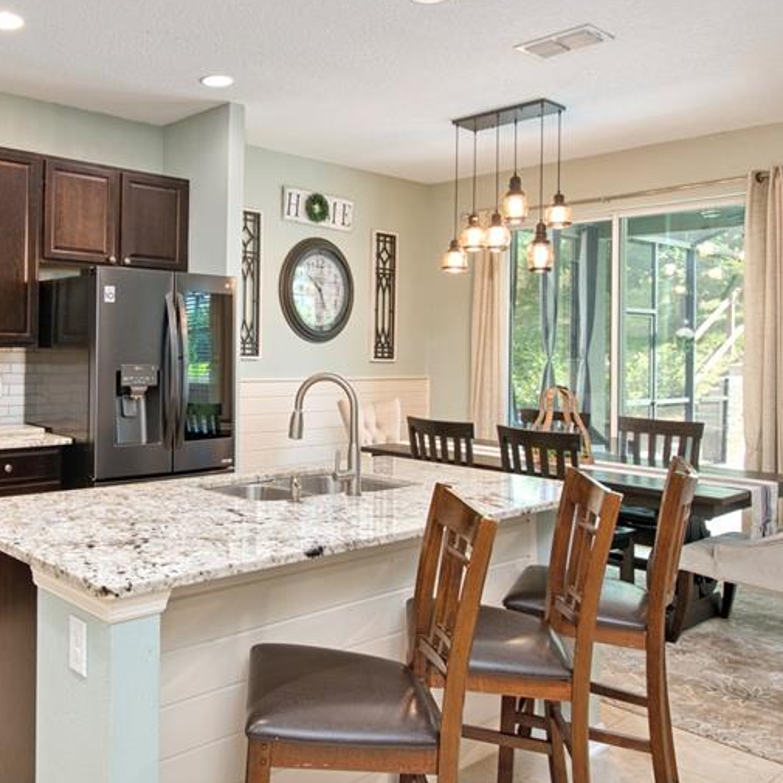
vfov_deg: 52.3
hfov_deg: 50.5
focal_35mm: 31
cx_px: 200
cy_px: 335
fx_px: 793
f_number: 8
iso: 400
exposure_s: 1/6
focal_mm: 12
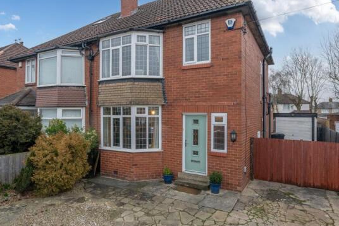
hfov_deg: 78.5
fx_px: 207
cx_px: 162
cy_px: 94
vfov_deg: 57.0
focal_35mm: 22
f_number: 8
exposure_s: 1/60
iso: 400
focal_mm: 12
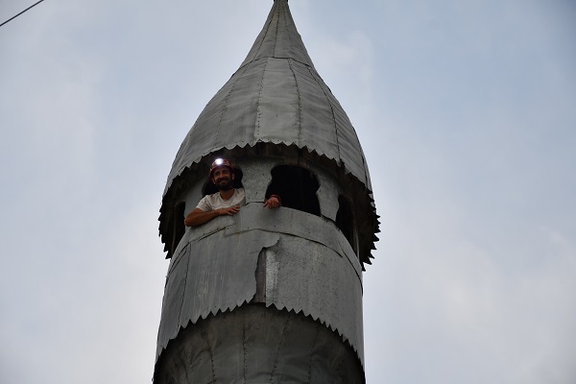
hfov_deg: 19.5
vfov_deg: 13.0
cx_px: 288
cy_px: 192
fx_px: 1680
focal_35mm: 105
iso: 250
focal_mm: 70
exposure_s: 1/125
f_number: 5
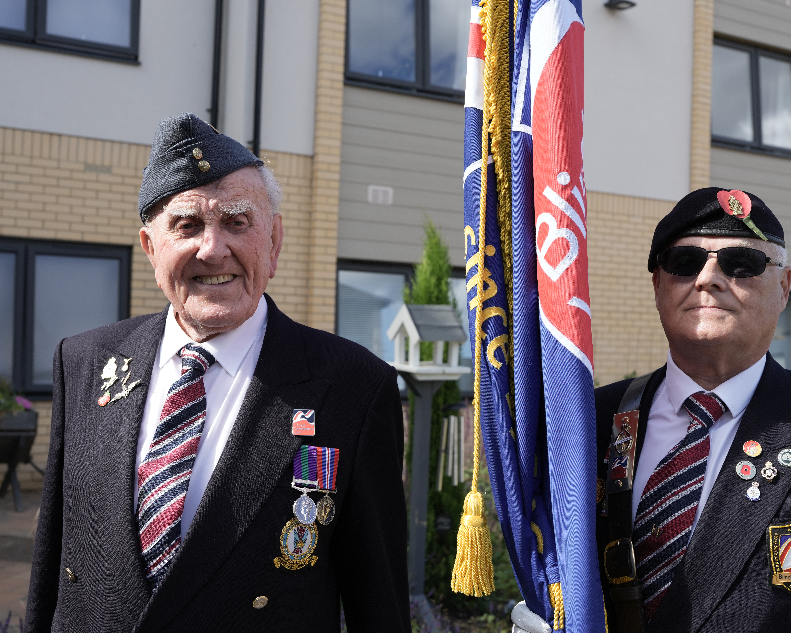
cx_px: 413
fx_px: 1077
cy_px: 315
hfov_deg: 40.3
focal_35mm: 46
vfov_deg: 32.7
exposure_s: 1/640
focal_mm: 40
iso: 400
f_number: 6.3
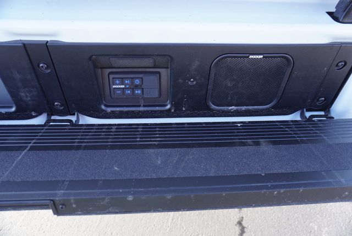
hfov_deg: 73.7
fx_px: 235
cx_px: 176
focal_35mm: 24
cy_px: 118
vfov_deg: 53.2
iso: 100
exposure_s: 1/60
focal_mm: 16
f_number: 4
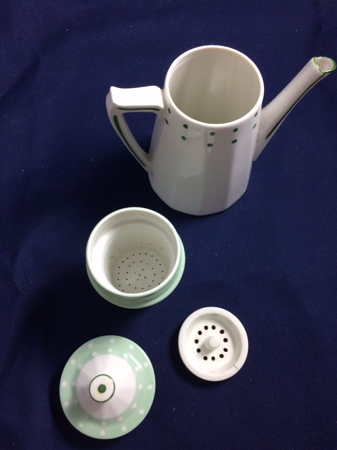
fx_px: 376
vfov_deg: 61.7
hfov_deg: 48.2
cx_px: 168
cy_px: 225
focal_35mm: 29
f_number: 2.2
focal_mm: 4.15
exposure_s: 1/33
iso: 160
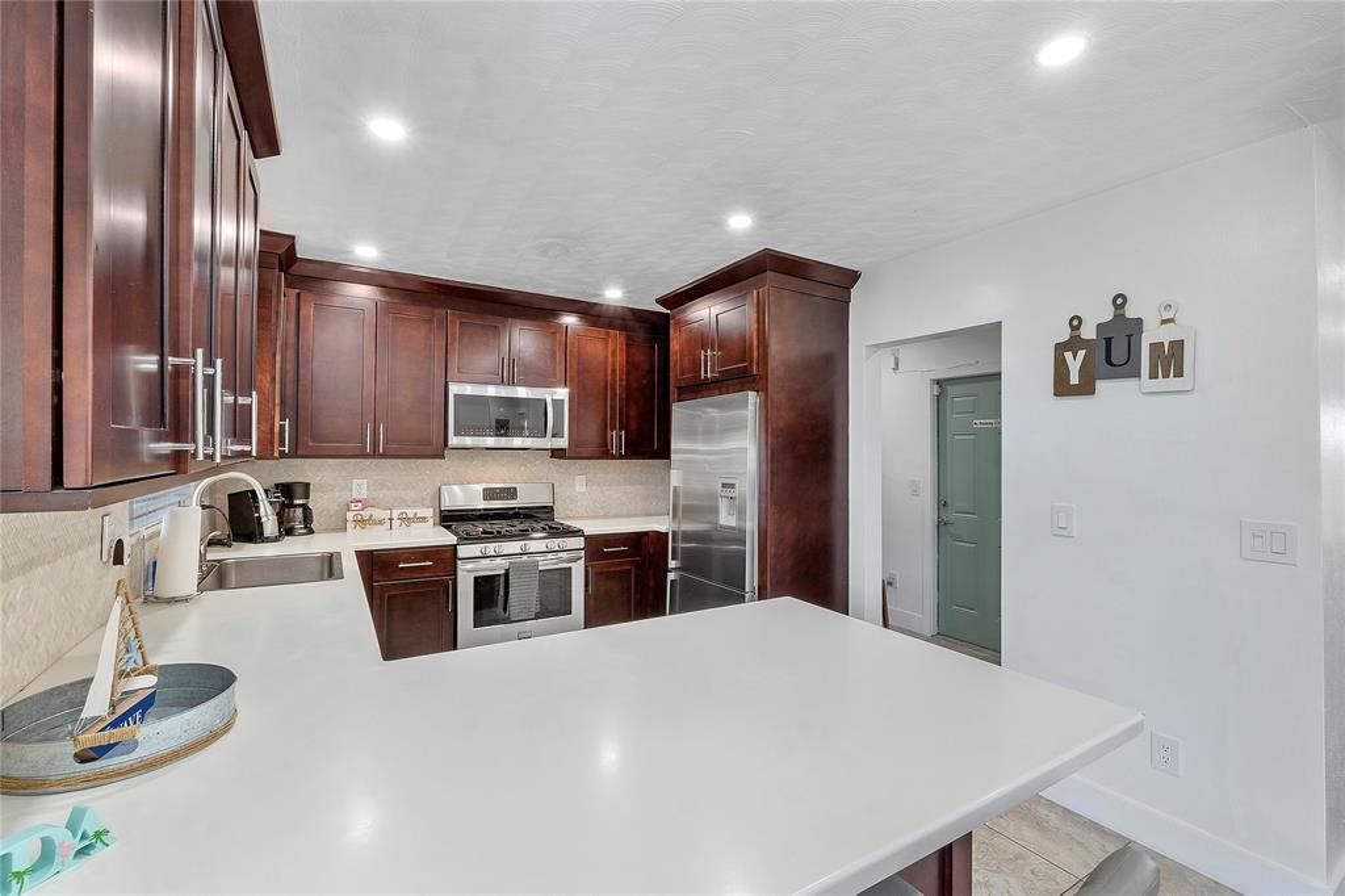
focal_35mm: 15
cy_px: 448
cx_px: 672
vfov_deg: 77.3
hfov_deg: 100.4
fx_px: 560
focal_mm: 10
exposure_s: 1/4
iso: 160
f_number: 11
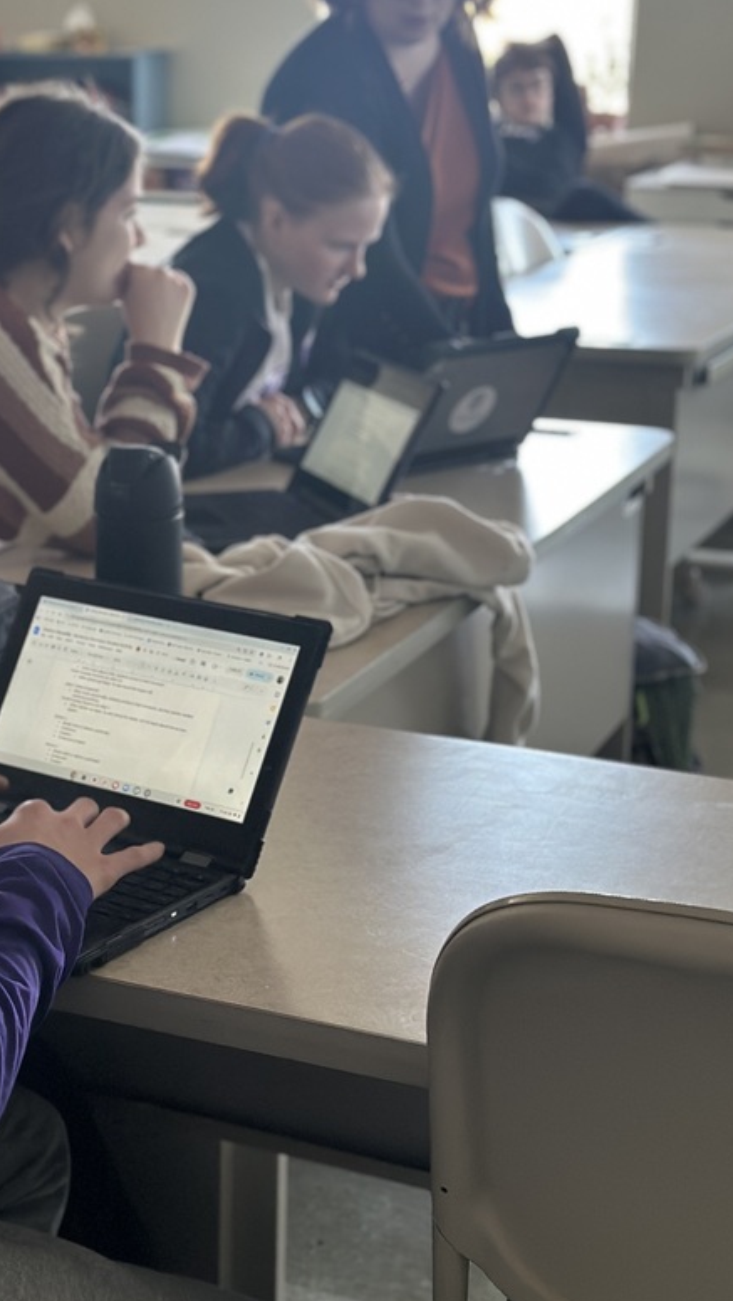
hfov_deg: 17.4
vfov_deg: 30.5
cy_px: 560
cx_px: 151
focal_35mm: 69
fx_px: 2382
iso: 320
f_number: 1.78
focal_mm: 6.86
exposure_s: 1/59
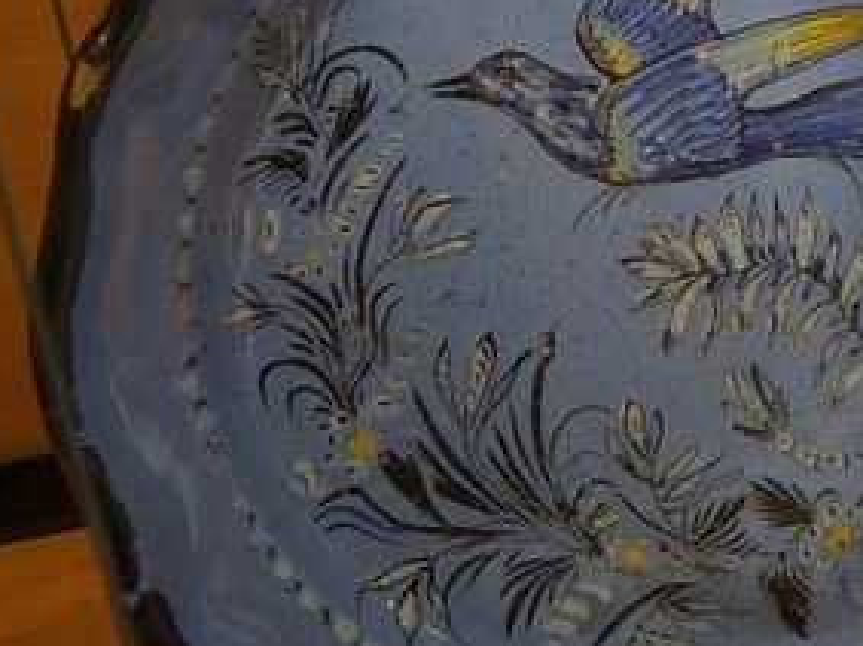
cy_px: 296
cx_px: 2354
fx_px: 4336
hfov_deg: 9.5
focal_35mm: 174
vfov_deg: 8.5
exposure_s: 1/100
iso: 800
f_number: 7.1
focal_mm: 32
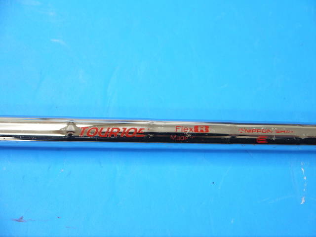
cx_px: 158
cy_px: 118
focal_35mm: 84
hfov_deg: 23.3
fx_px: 767
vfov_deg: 17.6
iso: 800
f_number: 5.6
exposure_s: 1/80
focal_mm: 42
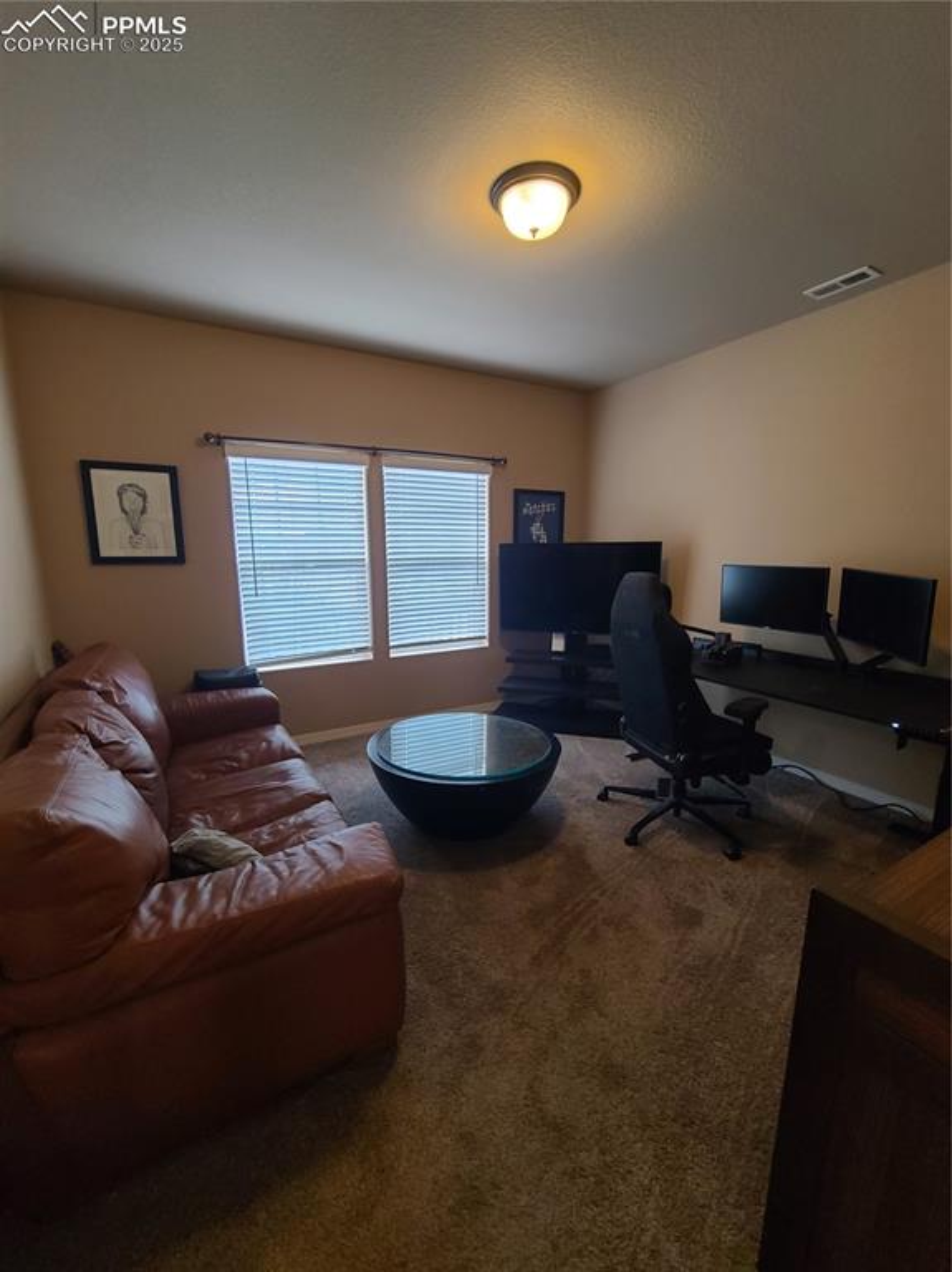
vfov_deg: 106.2
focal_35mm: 13
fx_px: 477
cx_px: 476
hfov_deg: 89.9
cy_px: 636
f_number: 2.2
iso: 200
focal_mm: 2.2
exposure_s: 1/60
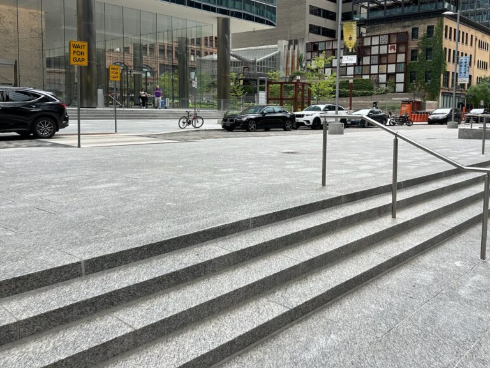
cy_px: 146
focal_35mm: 32
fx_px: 453
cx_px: 290
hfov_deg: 56.5
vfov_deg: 43.9
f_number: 1.78
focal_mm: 6.86
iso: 80
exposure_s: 1/704
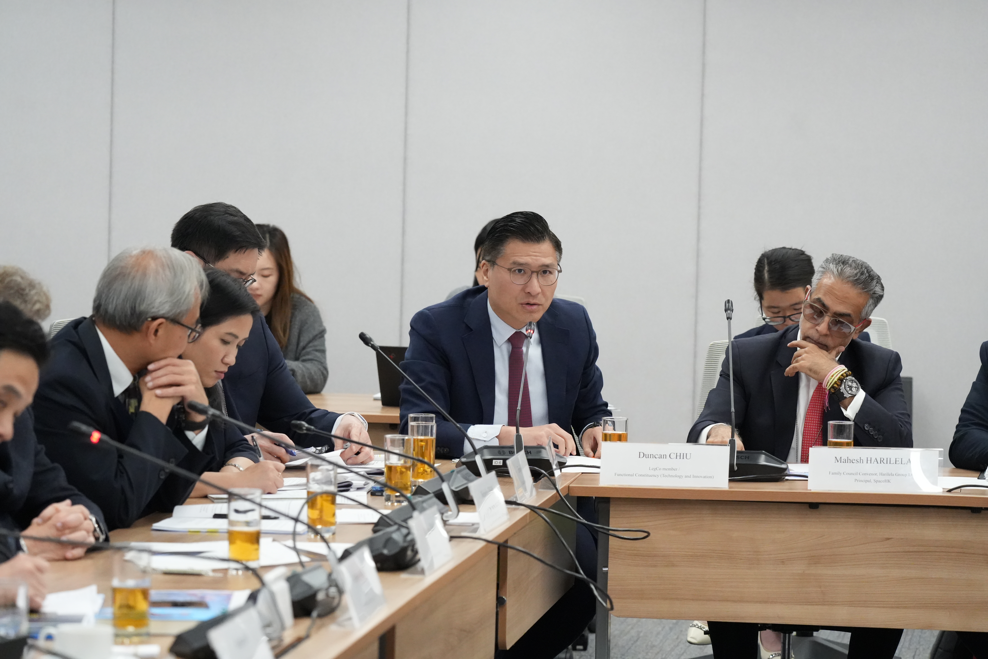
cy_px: 330
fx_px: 3540
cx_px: 494
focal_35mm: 129
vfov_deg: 10.6
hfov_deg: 15.9
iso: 10000
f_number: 4.5
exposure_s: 1/200
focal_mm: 129
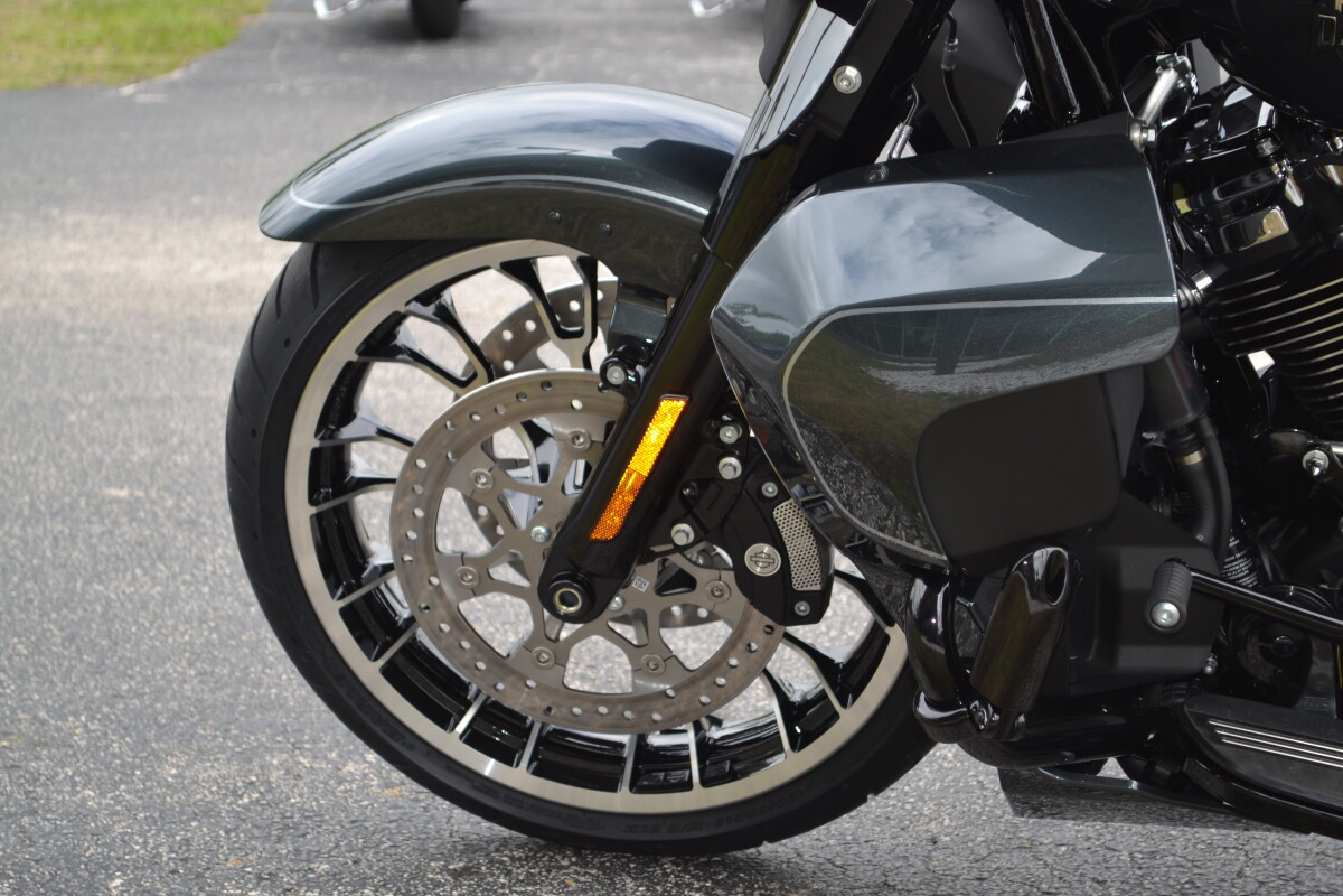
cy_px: 448
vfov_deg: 16.6
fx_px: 3077
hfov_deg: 24.6
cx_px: 672
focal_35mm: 82
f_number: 5.6
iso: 100
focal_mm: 55
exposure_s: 1/125
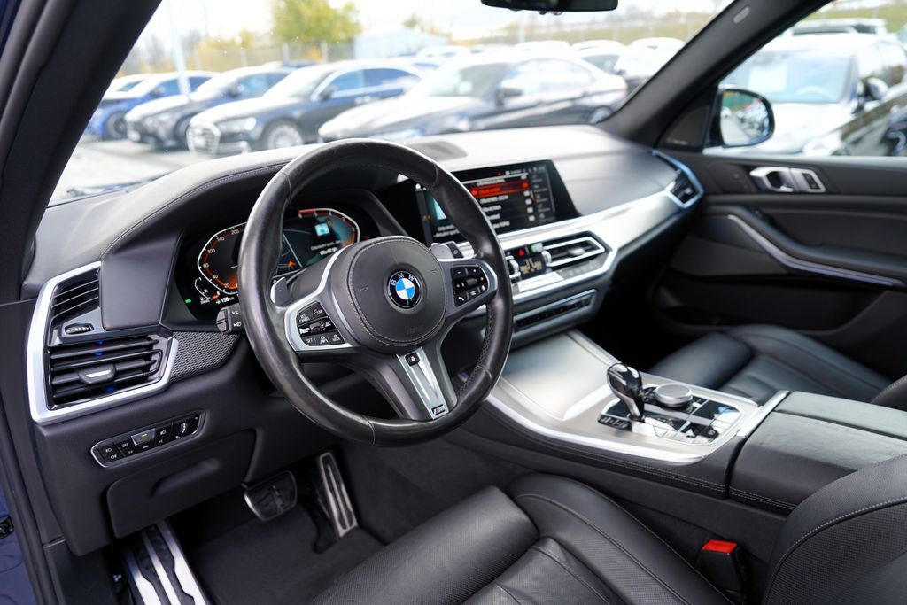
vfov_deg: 53.1
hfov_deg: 73.7
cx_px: 454
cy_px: 302
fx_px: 605
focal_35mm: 24
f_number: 3.2
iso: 100
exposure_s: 1/50
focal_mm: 24
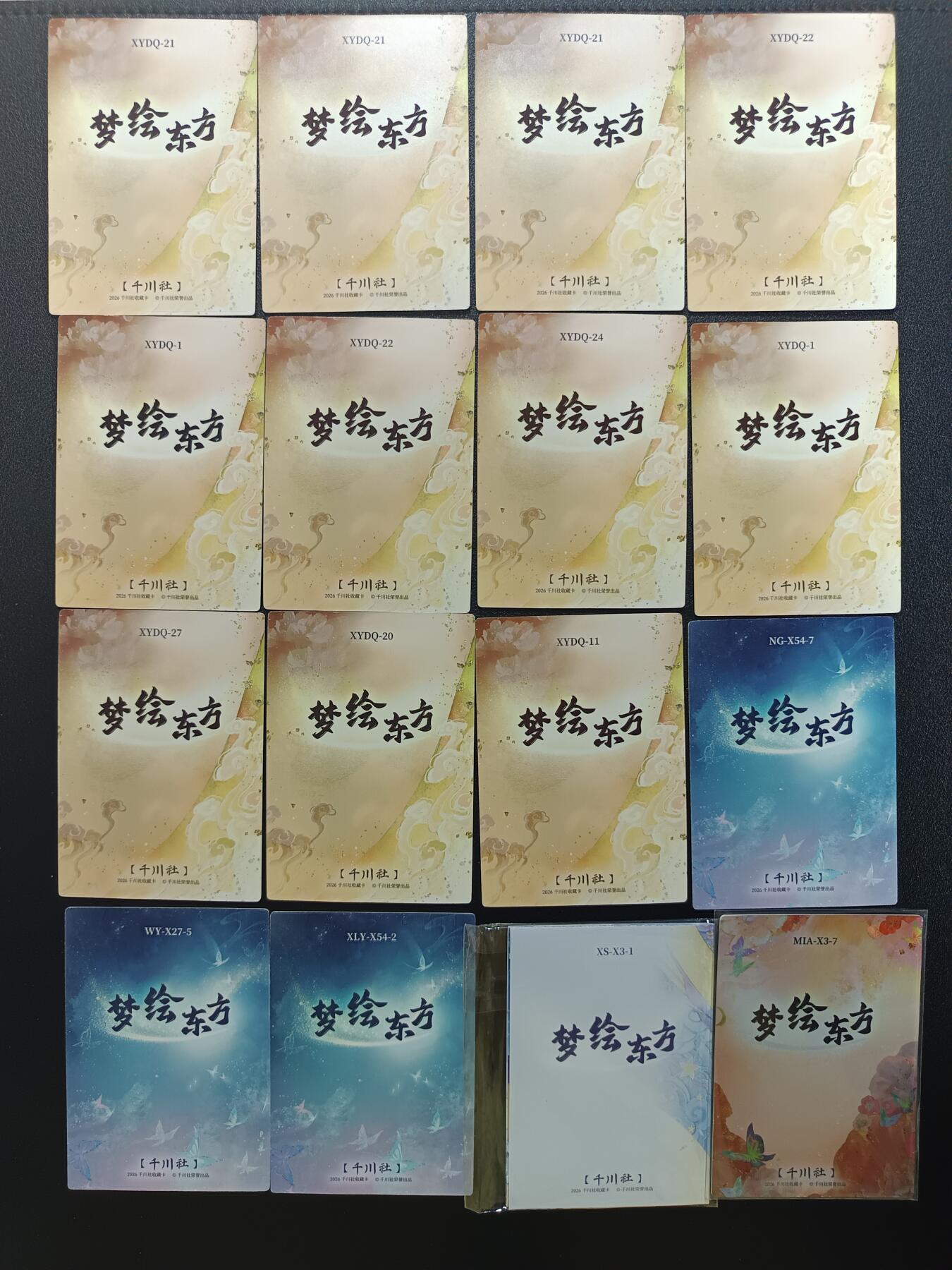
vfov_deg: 71.6
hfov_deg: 56.8
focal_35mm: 24
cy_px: 635
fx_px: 880
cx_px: 476
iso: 693
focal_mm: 5.31
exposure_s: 1/50
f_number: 1.7
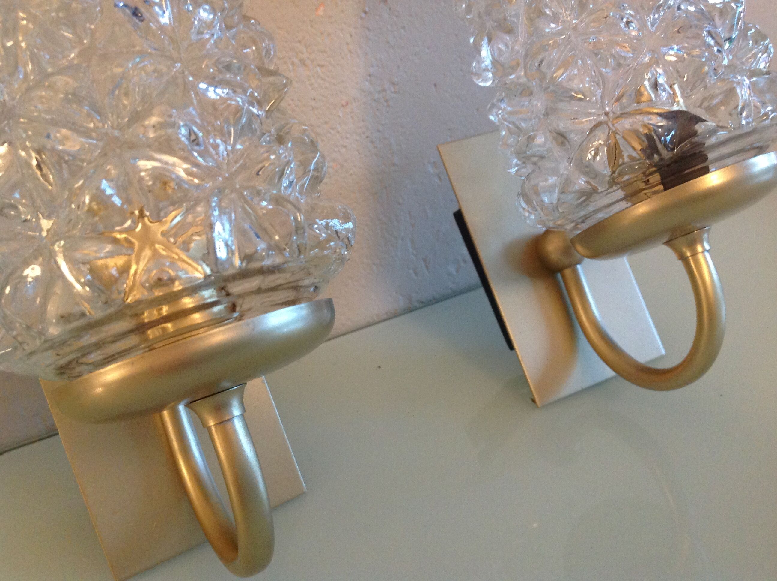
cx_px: 388
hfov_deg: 52.7
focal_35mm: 35
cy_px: 290
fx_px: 784
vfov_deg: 40.6
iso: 250
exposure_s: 1/17
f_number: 2.4
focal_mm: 4.28
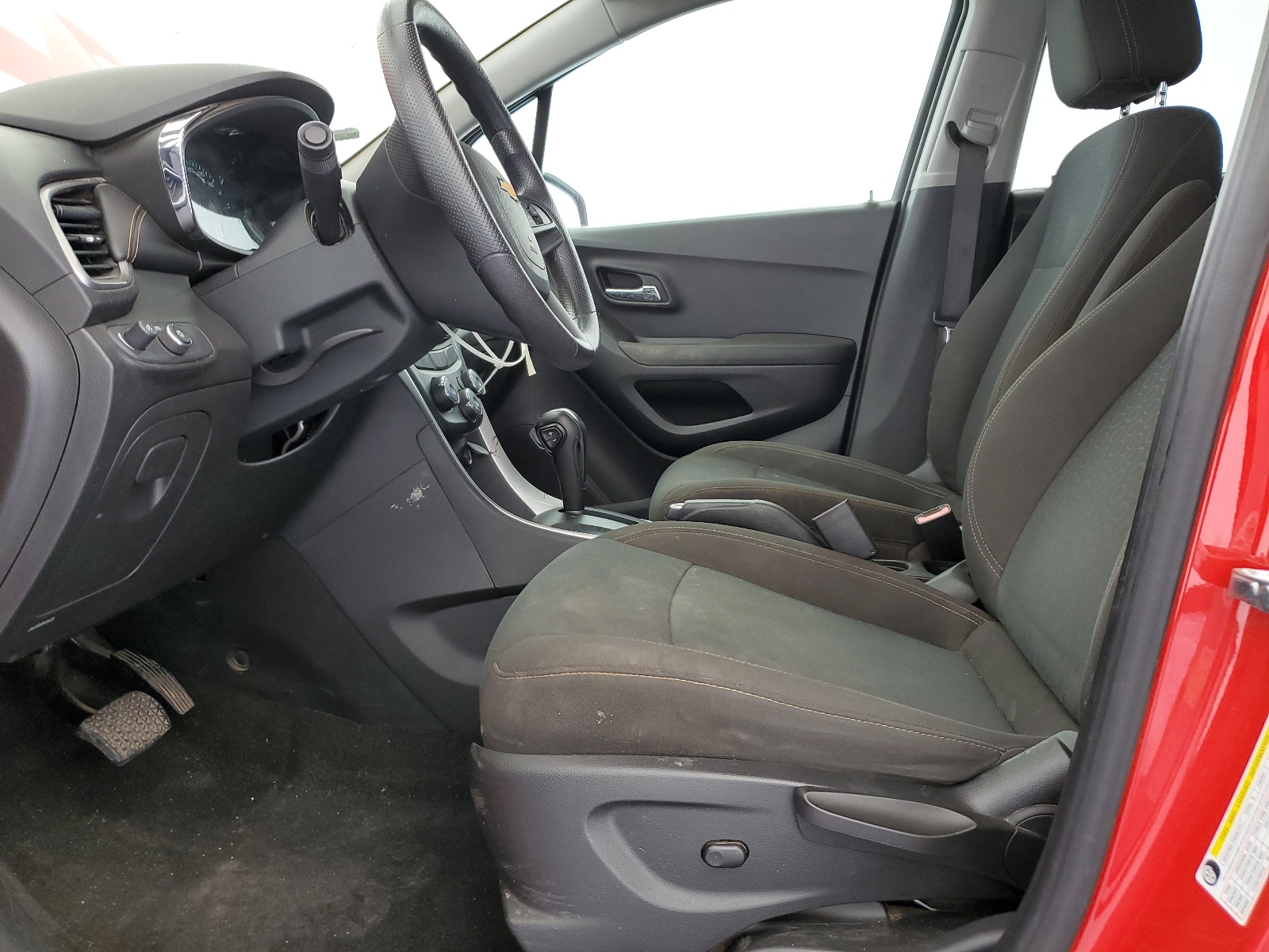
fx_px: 953
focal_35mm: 26
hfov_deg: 67.3
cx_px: 634
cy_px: 476
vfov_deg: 53.1
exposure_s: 1/60.2
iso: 63
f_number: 1.5
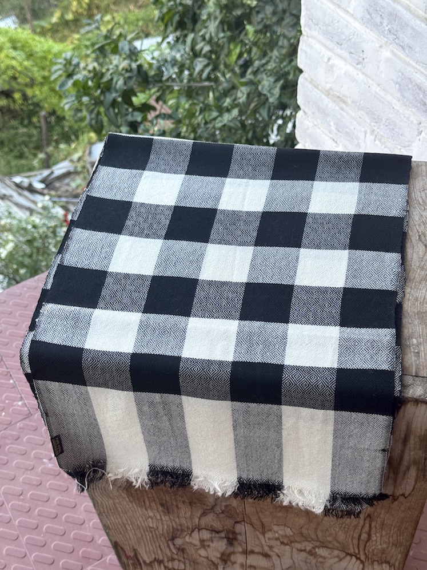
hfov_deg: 30.3
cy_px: 285
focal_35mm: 48
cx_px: 214
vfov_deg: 39.7
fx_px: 789
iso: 50
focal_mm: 6.76
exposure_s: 1/192
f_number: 1.78
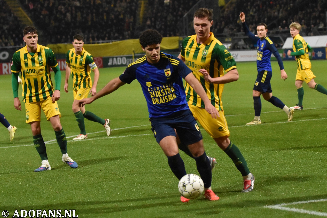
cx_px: 164
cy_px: 109
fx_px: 954
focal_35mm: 105
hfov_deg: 19.5
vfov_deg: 13.0
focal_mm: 70
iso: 2500
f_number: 2.8
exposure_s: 1/640
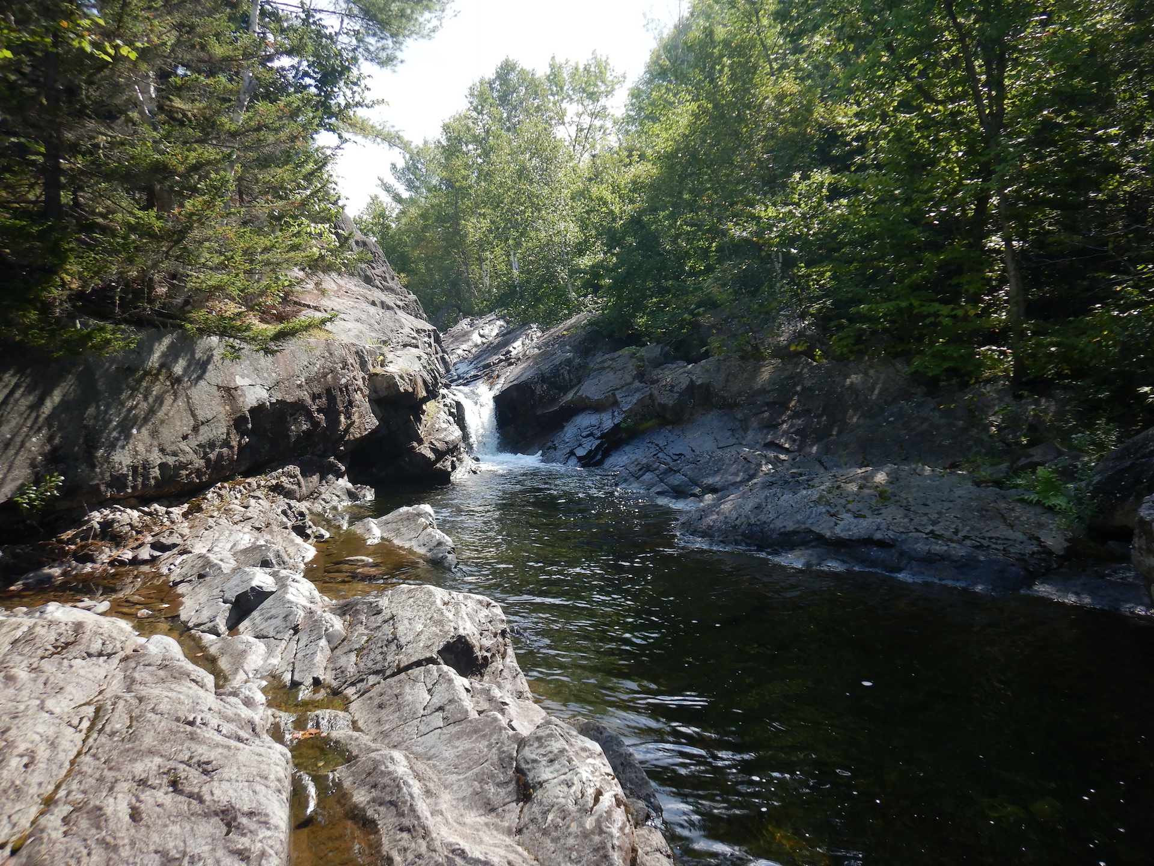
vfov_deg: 56.8
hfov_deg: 71.6
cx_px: 577
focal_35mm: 24
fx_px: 800
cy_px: 433
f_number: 2.8
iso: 125
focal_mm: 4.3
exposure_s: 1/640
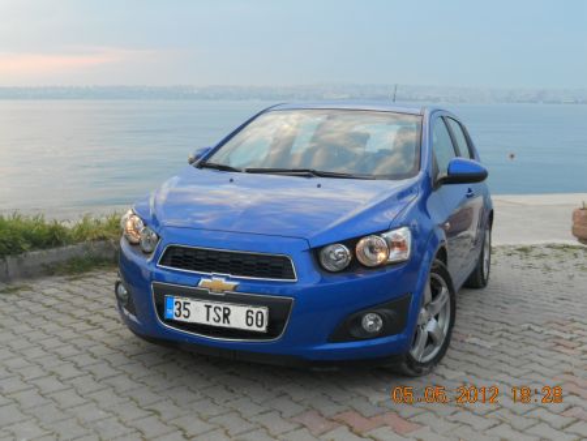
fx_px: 780
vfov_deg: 31.5
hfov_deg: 41.2
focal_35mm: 46
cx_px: 294
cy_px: 220
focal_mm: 8.2
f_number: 4.3
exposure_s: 1/50
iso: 80
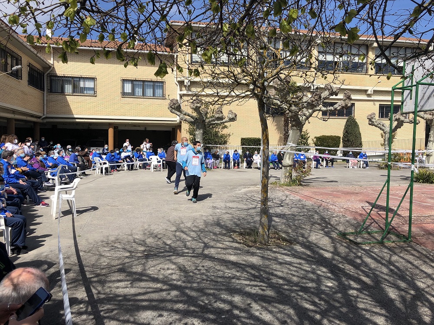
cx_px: 217
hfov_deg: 63.4
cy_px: 162
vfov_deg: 49.7
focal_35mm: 28
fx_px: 351
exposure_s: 1/2525
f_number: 1.8
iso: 20
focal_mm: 3.99
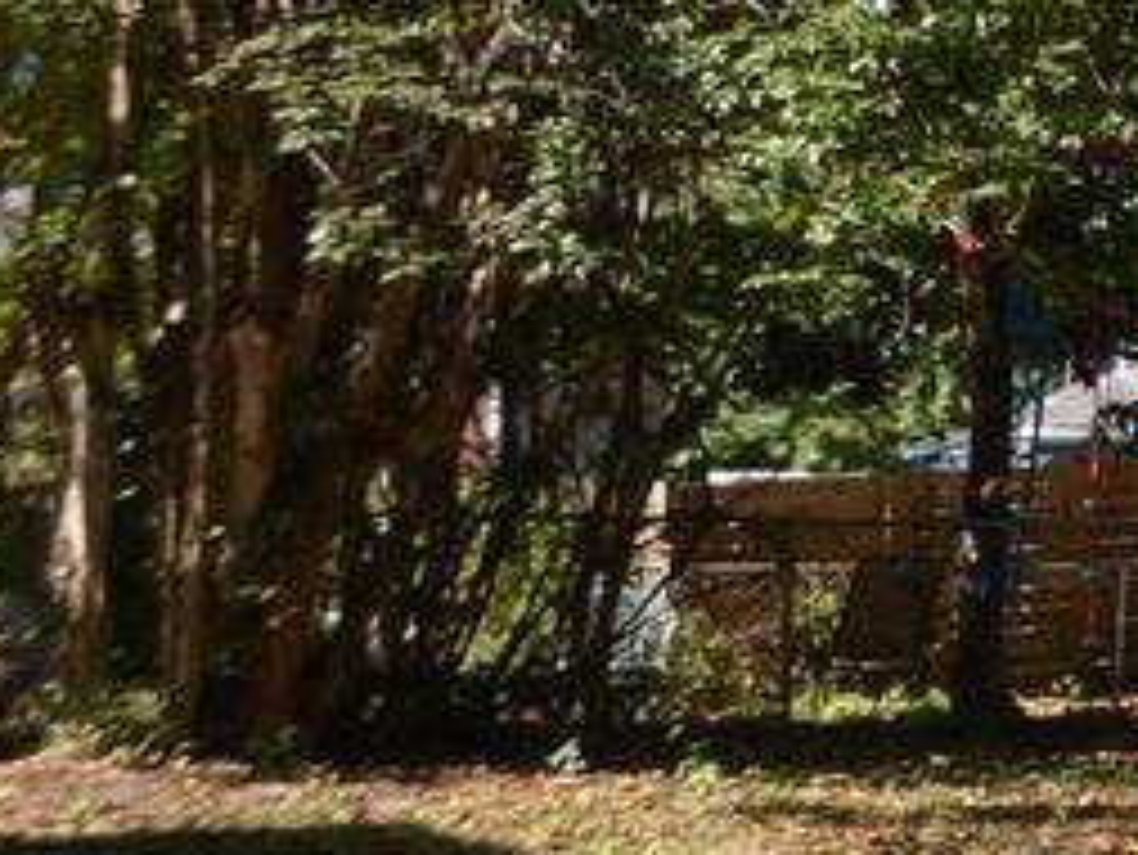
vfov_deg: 17.8
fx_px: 2697
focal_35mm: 82
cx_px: 2924
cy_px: 169
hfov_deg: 13.8
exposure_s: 1/200
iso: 100
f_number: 5
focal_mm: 10
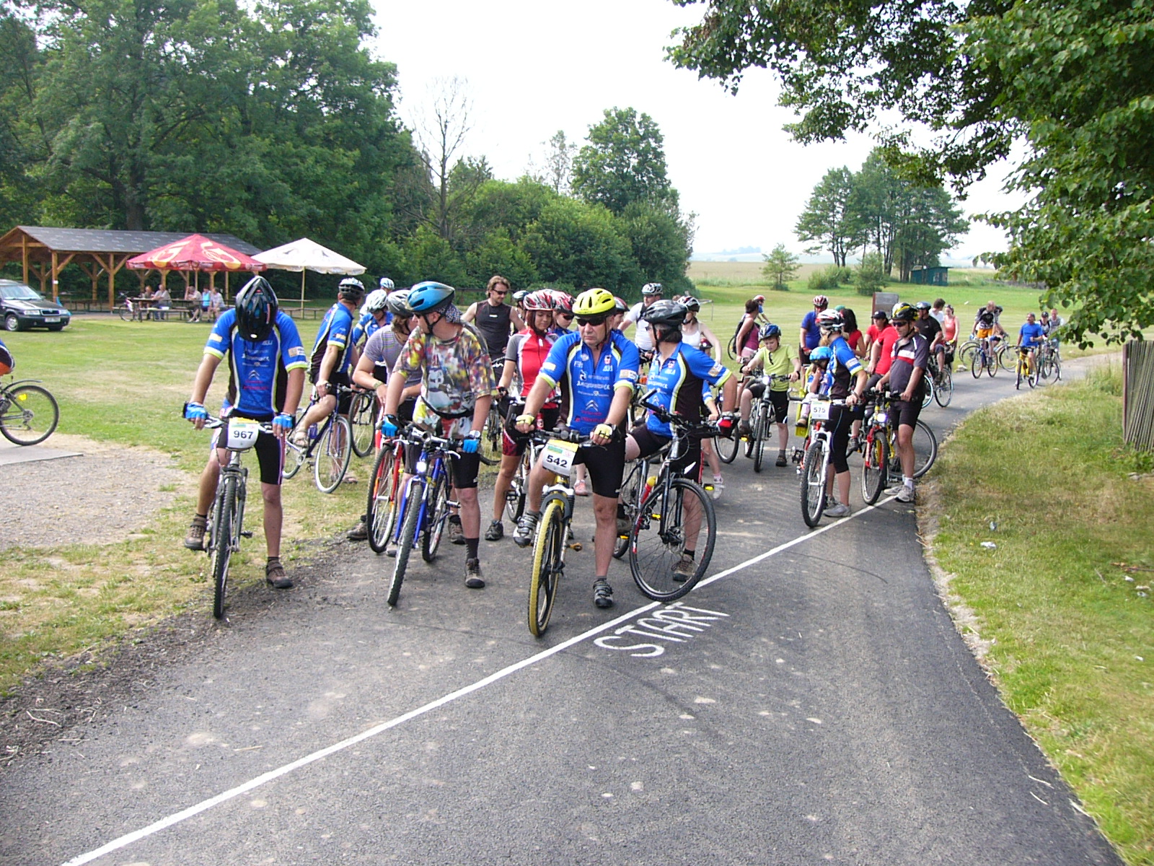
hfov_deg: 52.6
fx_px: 1167
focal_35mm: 35
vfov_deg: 40.7
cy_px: 433
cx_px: 577
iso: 50
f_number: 2.8
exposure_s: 1/320
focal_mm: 4.6
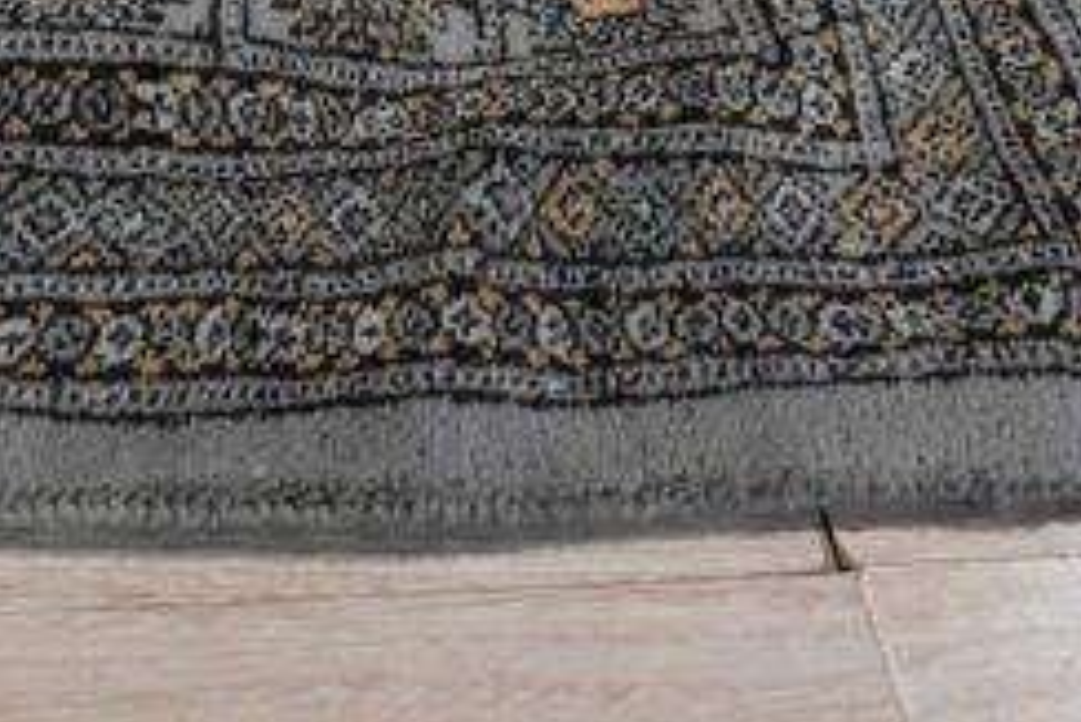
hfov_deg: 33.0
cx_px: 222
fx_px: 1773
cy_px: 84
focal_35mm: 59
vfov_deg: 22.5
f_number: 5
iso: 320
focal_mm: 24
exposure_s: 1/160
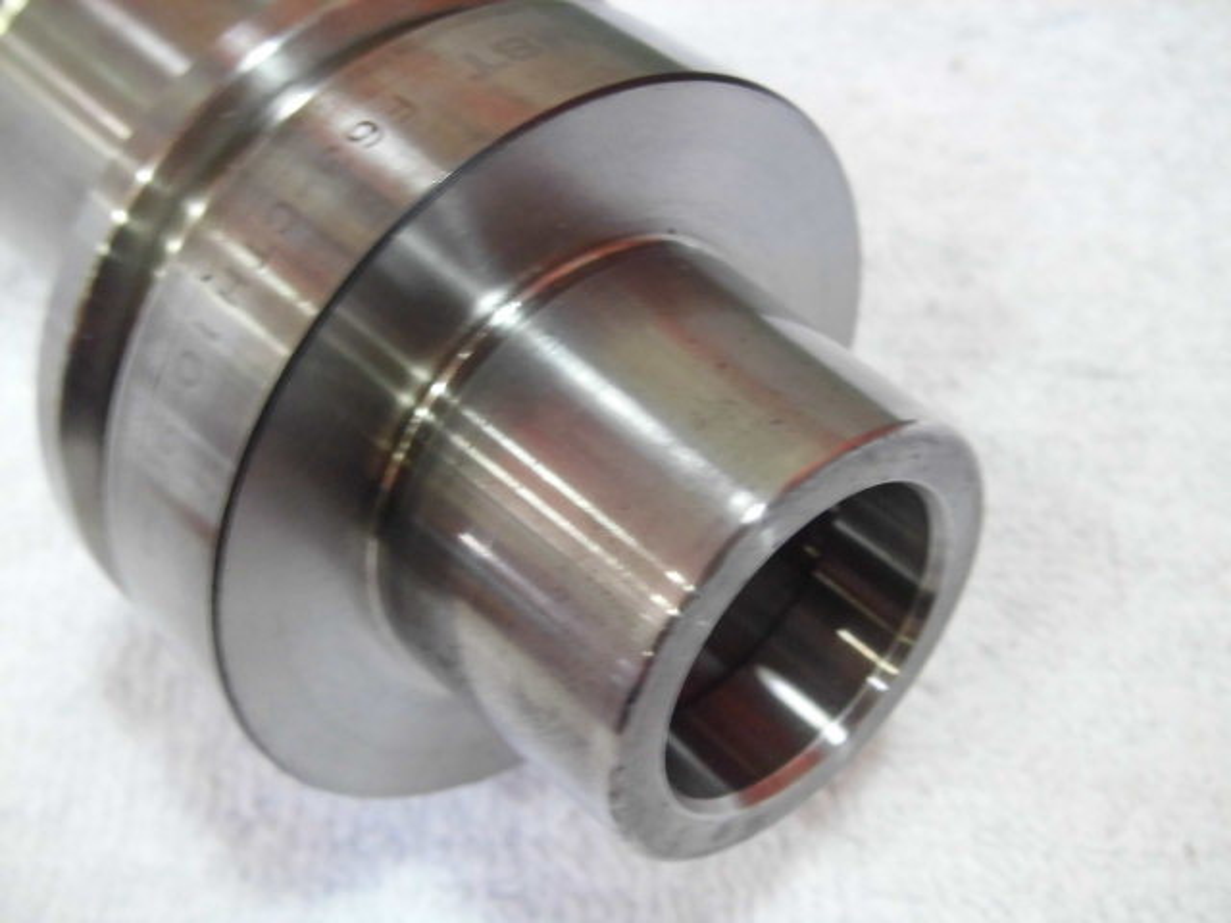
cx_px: 616
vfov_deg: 30.9
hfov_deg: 40.4
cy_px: 462
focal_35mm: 47
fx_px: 1671
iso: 400
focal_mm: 8.3
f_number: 3.4
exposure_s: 1/15
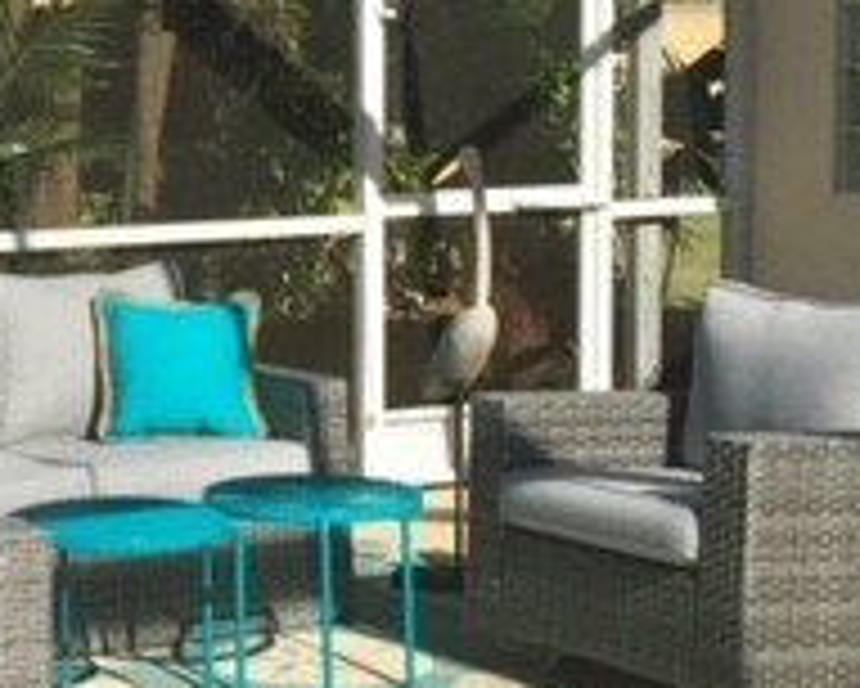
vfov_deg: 16.2
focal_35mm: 95
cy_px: 216
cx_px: -86
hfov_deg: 19.3
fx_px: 2419
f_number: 2.2
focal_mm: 4.15
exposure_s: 1/1522
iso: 32
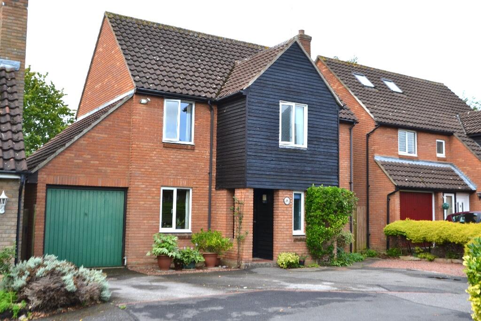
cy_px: 160
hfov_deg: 51.3
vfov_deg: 35.5
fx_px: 501
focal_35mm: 38
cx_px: 240
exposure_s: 1/250
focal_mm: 25
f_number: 8
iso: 400
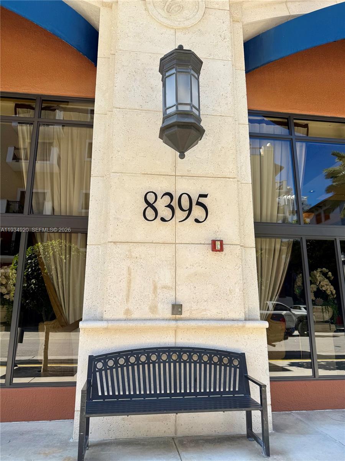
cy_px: 230
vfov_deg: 71.6
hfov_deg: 56.8
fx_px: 319
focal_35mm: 24
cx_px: 172
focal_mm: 6.76
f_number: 1.78
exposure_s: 1/1230
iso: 80
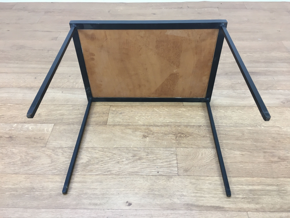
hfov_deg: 61.7
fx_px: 243
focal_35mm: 29
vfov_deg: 48.2
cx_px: 145
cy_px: 109
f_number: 2.2
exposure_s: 1/33
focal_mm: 4.15
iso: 80
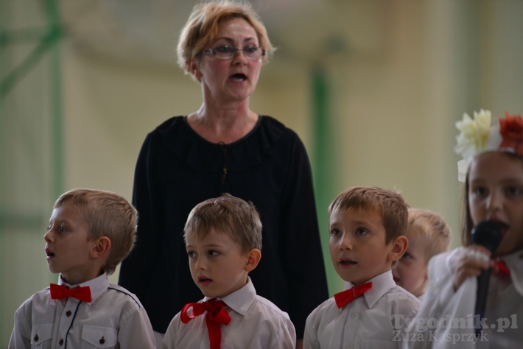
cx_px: 262
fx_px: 2907
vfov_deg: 6.9
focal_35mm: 200
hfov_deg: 10.3
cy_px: 174
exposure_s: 1/250
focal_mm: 200
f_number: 2.8
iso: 500
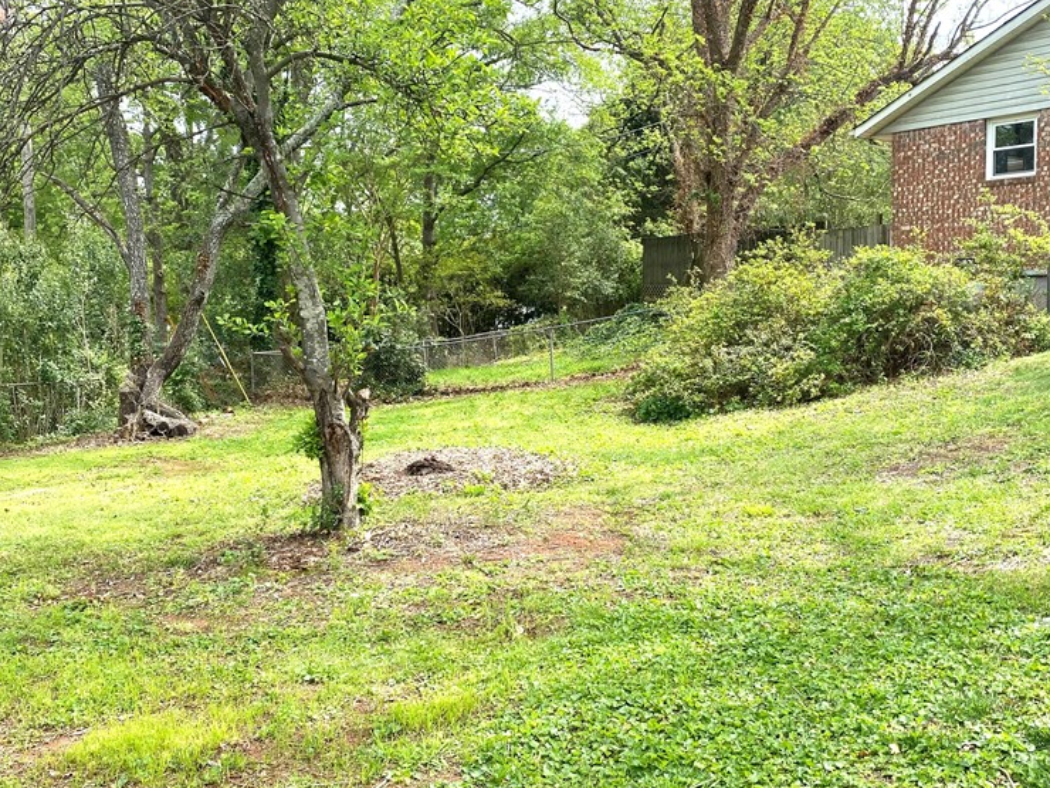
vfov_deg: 39.7
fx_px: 1092
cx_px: 566
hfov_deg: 51.3
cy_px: 392
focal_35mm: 36
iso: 32
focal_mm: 4.25
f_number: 1.8
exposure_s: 1/728
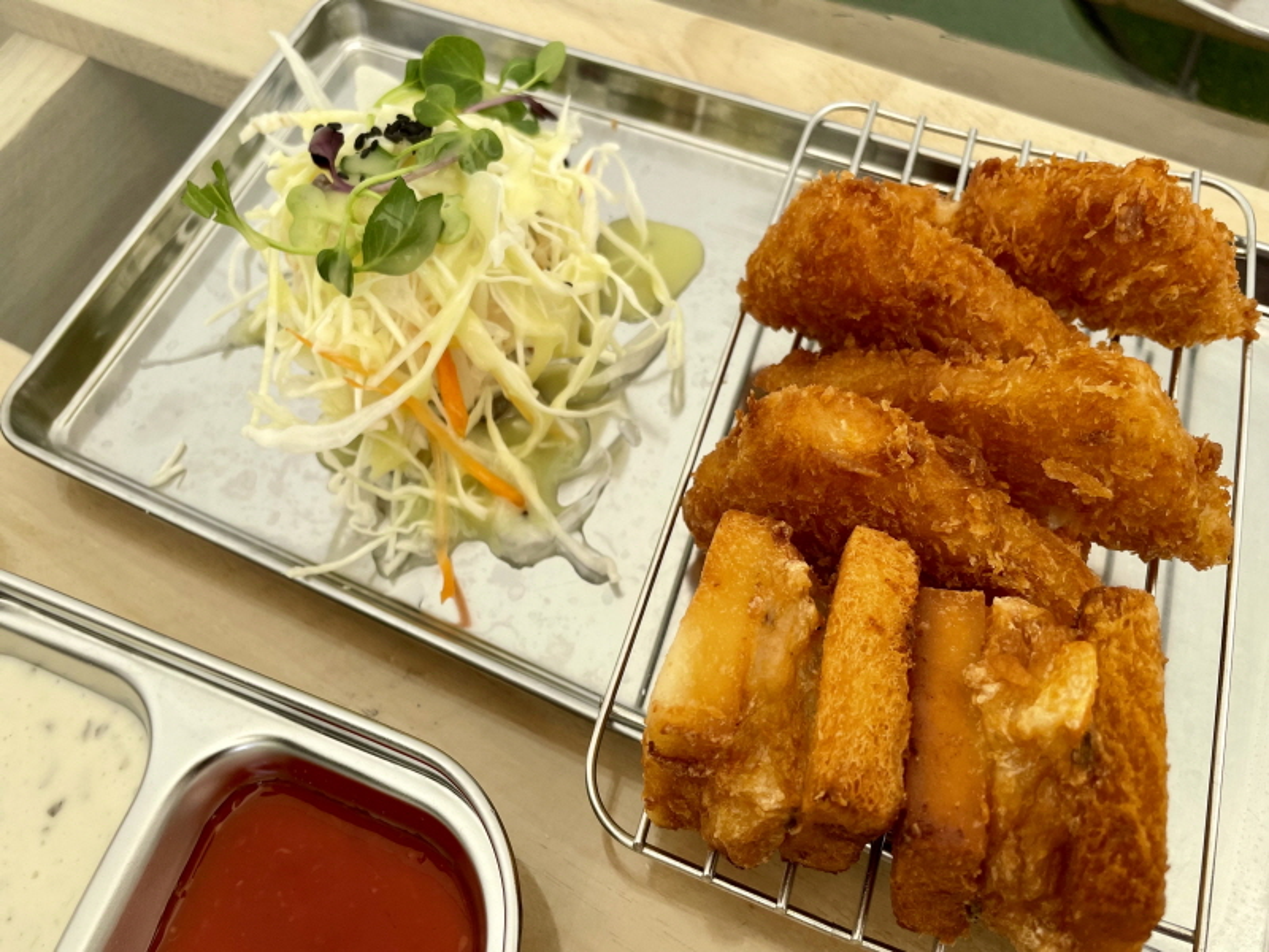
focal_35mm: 26
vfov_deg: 53.1
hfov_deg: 67.3
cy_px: 476
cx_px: 634
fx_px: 953
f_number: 1.6
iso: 32
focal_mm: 4.2
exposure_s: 1/924
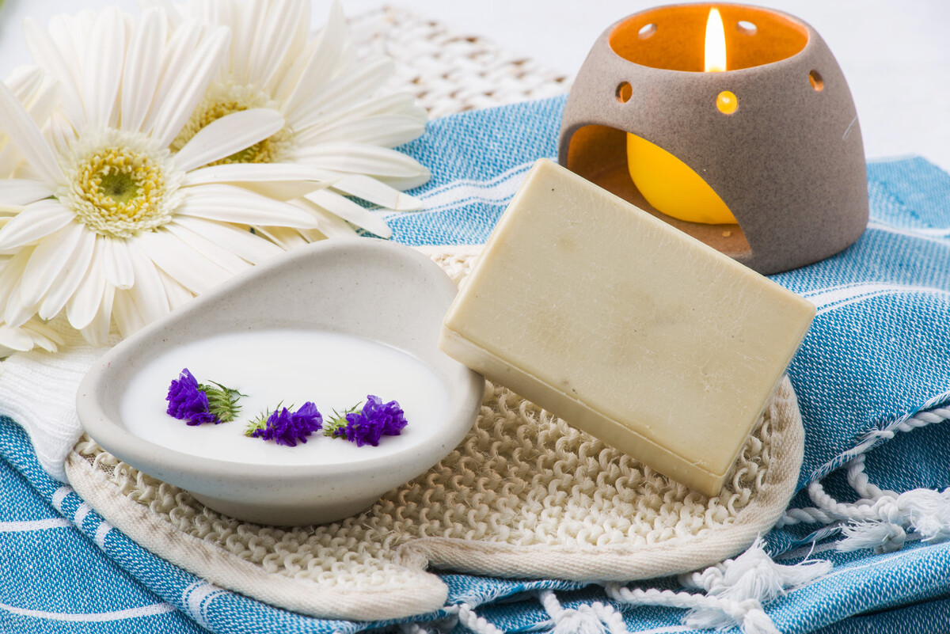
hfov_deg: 11.1
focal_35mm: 185
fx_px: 4883
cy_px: 317
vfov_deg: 7.4
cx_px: 475
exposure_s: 1.6
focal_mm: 185
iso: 50
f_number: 18
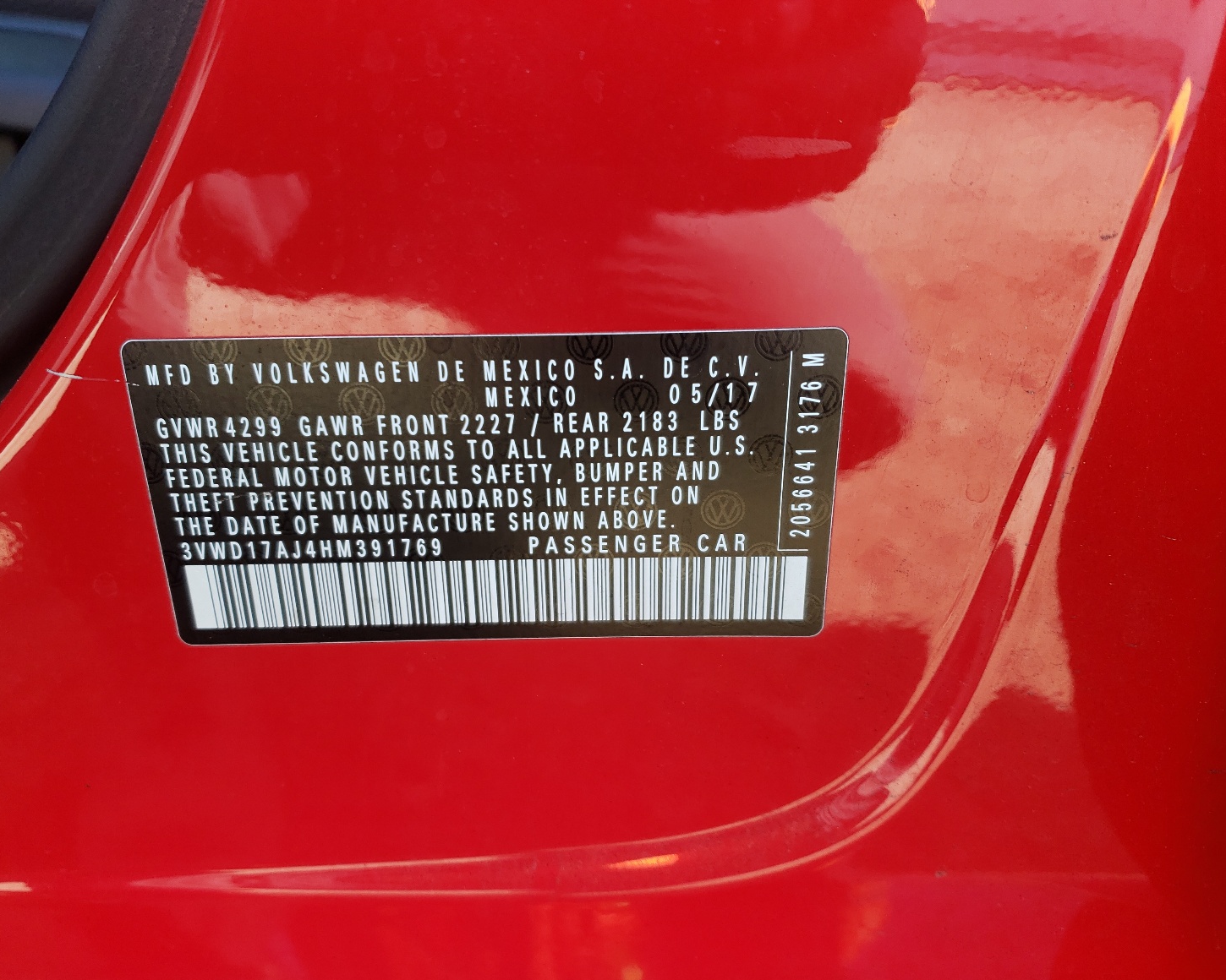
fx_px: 1016
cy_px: 498
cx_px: 580
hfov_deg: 62.2
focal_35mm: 28
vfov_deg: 51.5
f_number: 1.5
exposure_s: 1/120
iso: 50
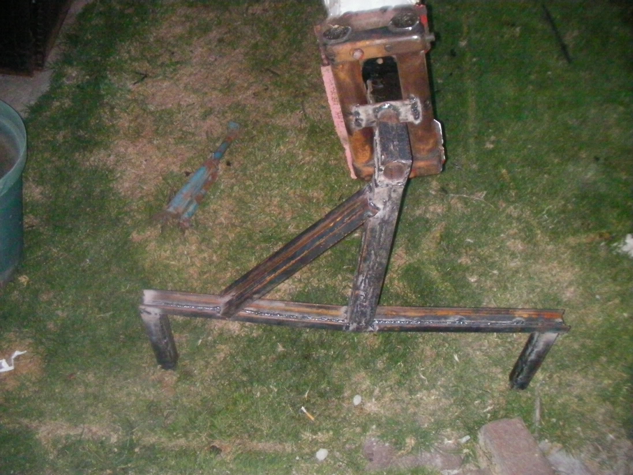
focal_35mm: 38
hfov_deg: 49.0
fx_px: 695
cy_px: 238
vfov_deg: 37.7
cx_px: 316
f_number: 3.5
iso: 800
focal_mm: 6.3
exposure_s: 1/30
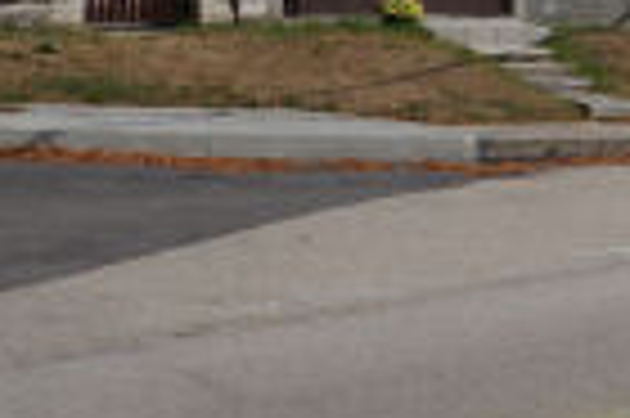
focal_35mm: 131
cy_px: -234
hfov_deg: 15.6
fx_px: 2290
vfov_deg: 10.1
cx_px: 511
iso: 200
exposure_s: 1/320
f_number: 14
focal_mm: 18
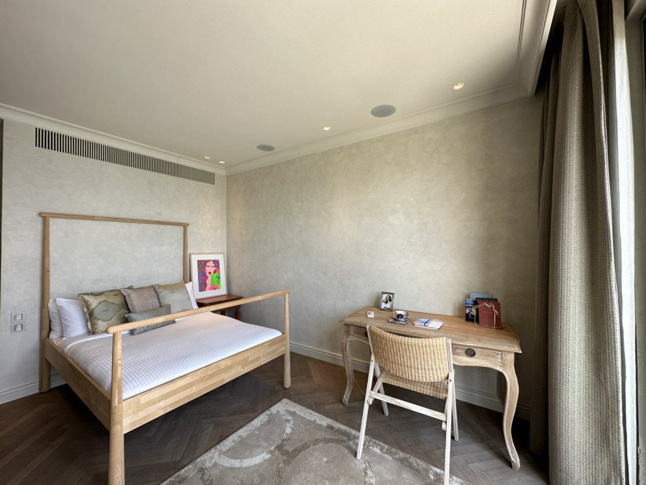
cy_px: 242
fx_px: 261
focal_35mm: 14
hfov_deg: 102.1
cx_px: 323
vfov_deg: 85.7
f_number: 2.2
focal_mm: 2.22
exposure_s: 1/149
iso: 40
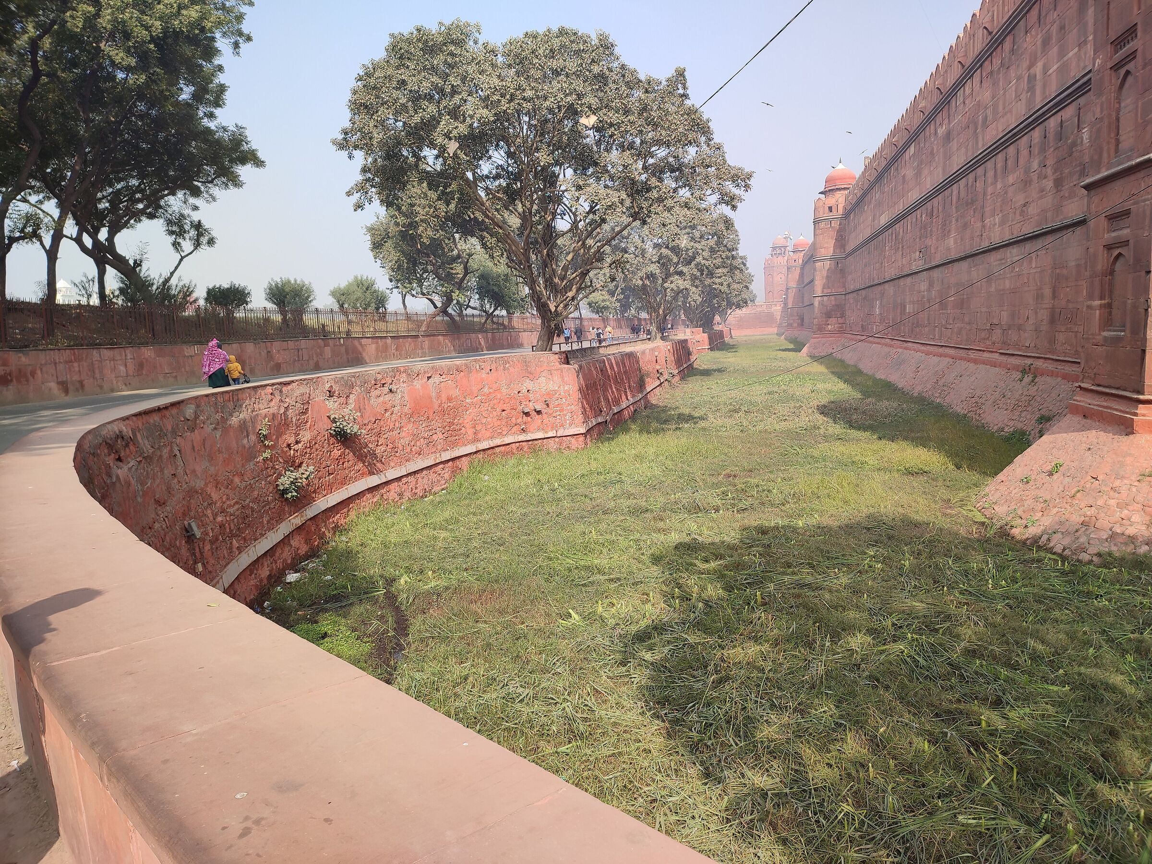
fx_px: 832
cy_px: 432
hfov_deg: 69.4
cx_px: 576
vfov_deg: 54.9
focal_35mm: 25
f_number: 1.9
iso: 50
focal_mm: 6.04
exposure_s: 1/302
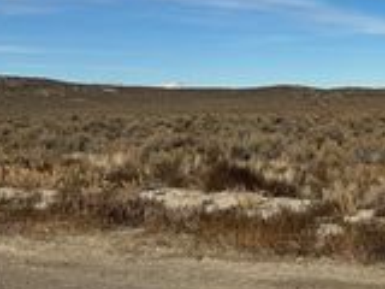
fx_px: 834
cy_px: 4
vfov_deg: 19.1
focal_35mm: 75
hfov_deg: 22.5
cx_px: 532
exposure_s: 1/7092
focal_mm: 6.86
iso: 80
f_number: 1.78
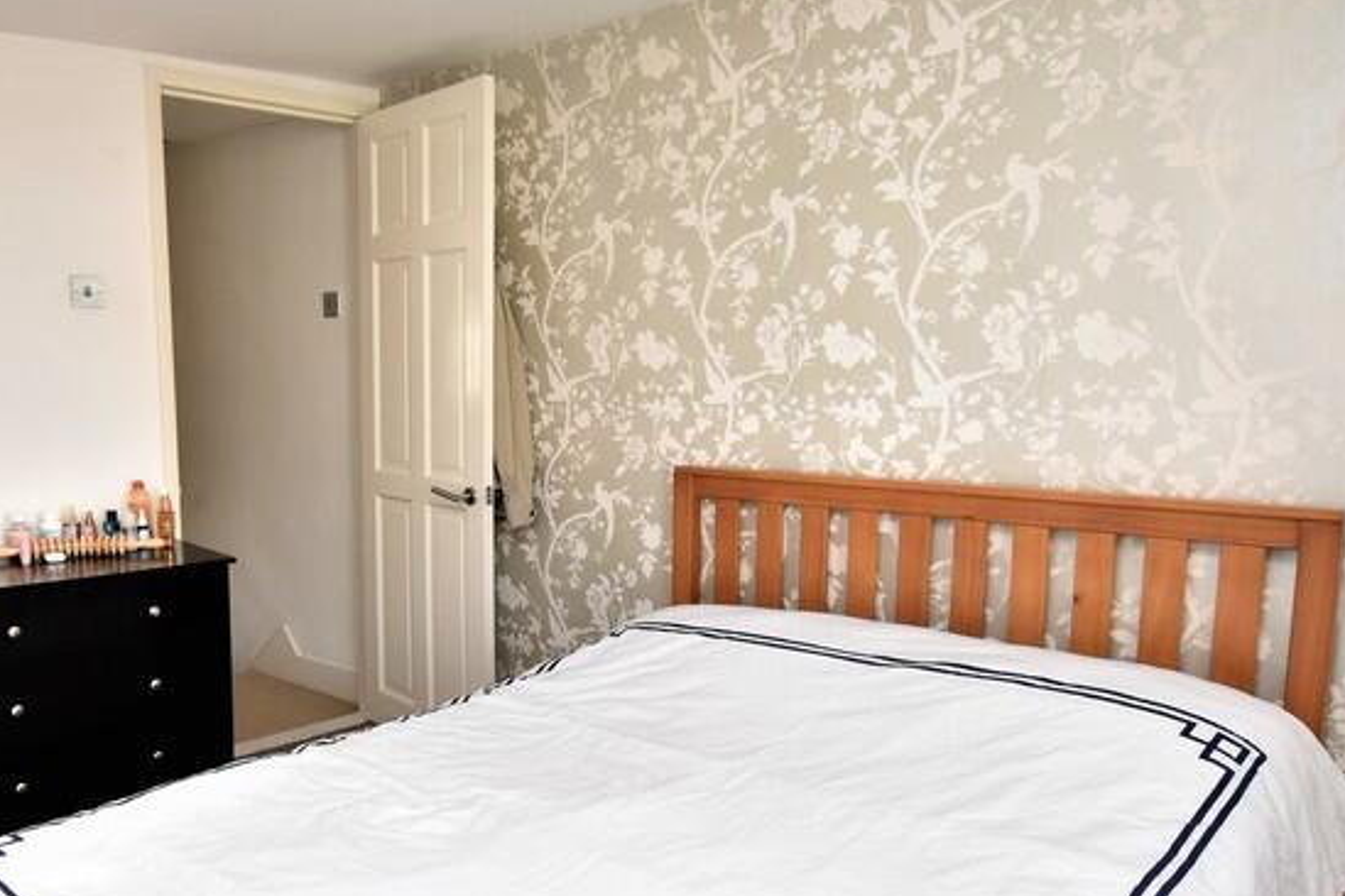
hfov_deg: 64.4
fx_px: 1046
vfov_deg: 46.2
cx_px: 490
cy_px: 532
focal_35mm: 28
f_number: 5
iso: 800
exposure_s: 1/100
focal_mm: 10
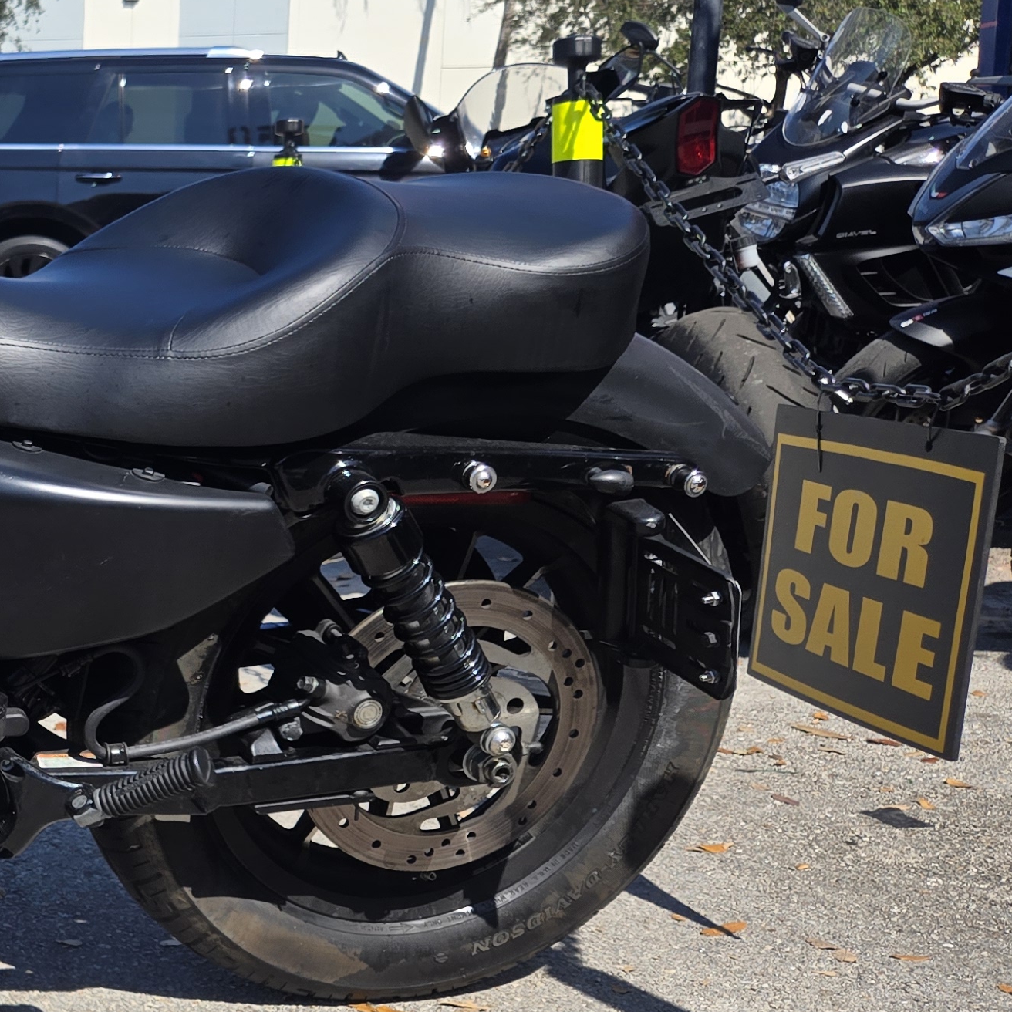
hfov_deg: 23.6
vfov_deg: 27.7
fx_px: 2051
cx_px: -386
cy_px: 481
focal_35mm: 62
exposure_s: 1/1593
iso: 25
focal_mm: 5.4
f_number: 1.8
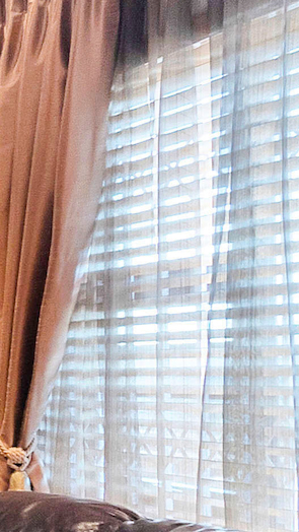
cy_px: 397
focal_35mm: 66
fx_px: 930
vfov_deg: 31.3
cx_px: -607
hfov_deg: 11.1
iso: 320
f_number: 9
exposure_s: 1/20
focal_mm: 10
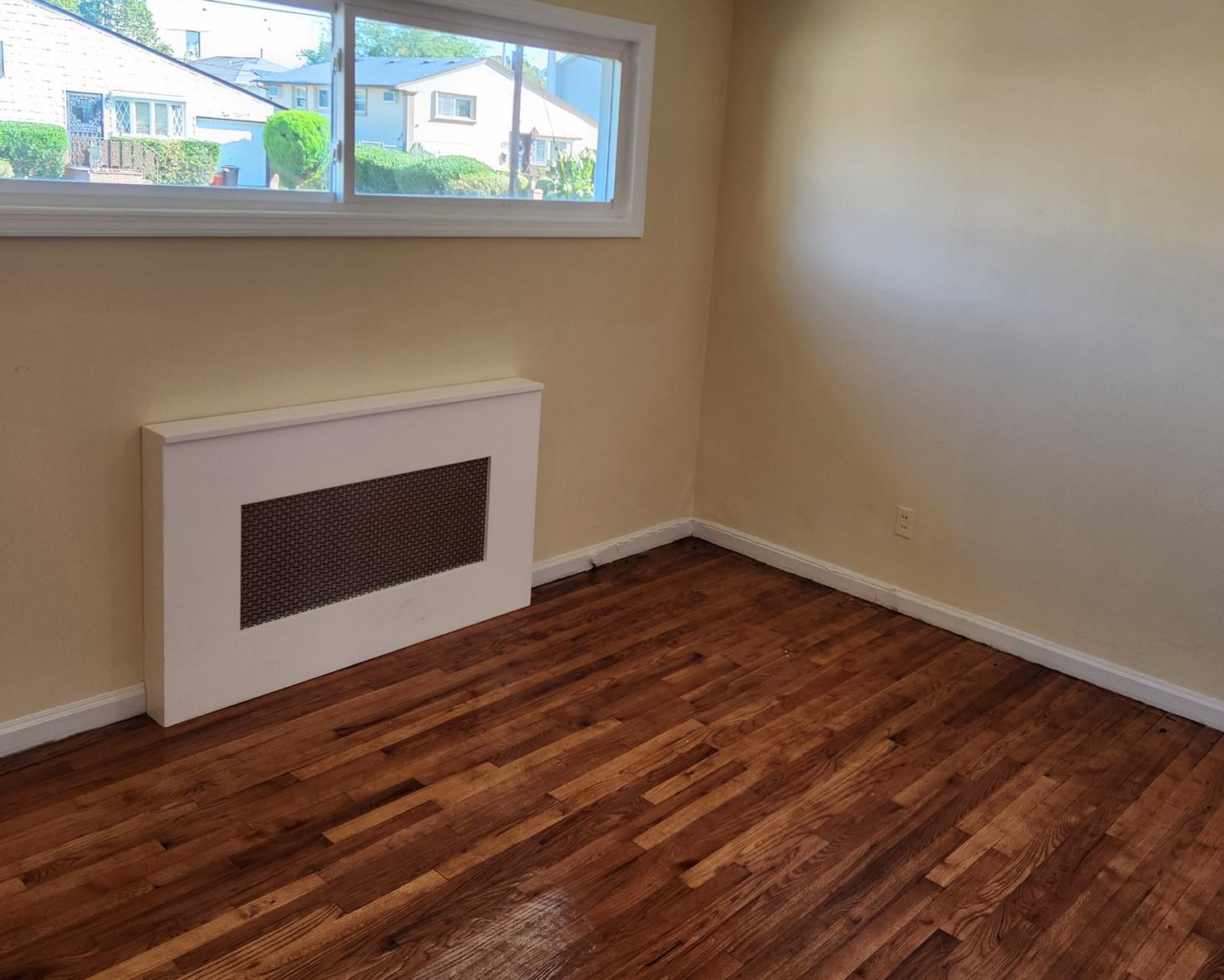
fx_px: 1123
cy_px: 399
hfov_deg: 57.1
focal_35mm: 31
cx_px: 669
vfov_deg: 46.9
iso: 80
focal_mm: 5.4
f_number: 1.8
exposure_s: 1/120
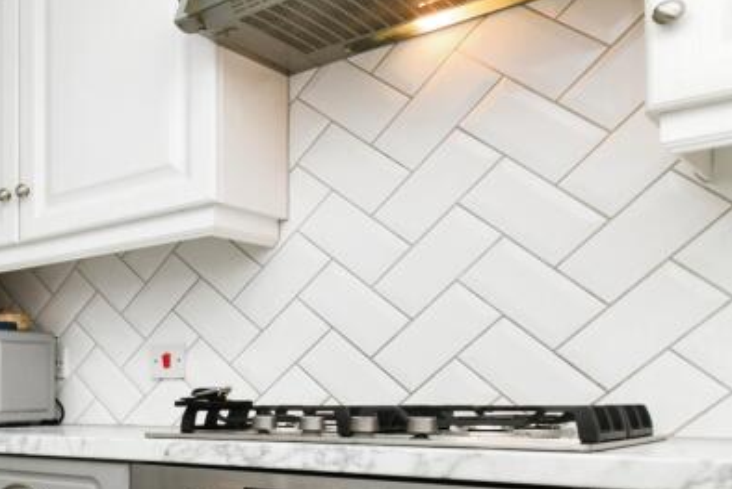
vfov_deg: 32.8
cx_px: -217
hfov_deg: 34.8
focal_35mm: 39
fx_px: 793
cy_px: 421
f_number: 8
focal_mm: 15
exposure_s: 1/60
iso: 640
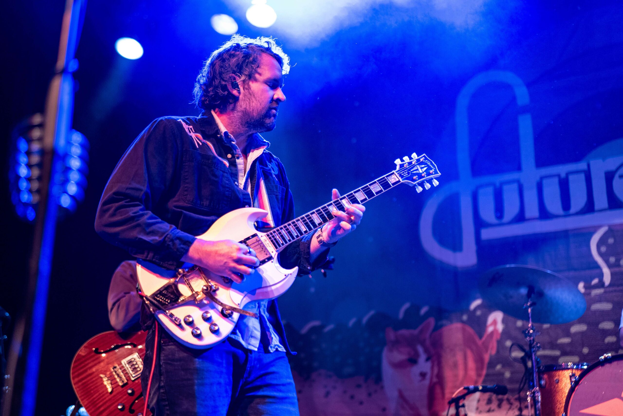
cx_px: 312
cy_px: 208
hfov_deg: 39.6
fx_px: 865
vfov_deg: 27.0
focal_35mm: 50
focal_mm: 50
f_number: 1.8
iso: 2500
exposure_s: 1/200
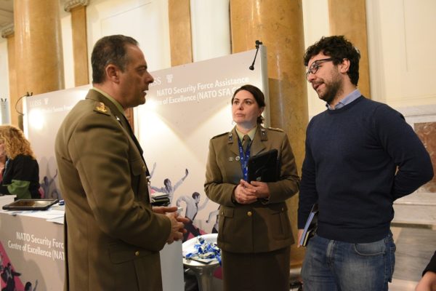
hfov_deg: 63.7
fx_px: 351
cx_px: 218
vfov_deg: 45.0
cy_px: 146
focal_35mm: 29
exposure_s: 1/80
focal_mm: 29
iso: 5000
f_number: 3.5
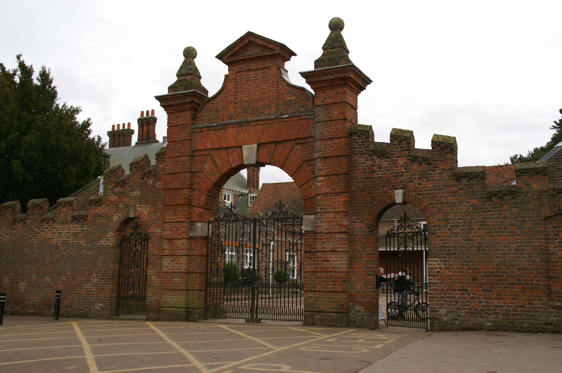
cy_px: 186
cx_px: 281
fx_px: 608
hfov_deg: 49.6
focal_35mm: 39
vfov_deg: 34.1
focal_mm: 26
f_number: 8
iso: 200
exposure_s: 1/90
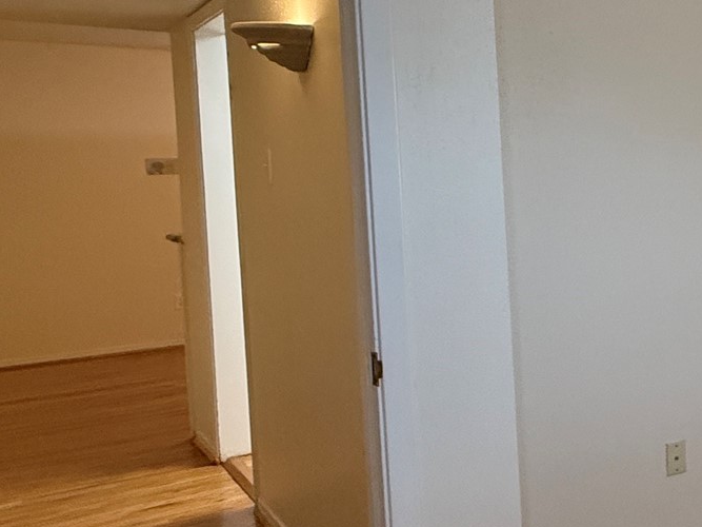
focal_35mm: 43
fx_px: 872
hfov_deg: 28.3
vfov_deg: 33.4
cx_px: 1059
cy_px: 202
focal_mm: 2.22
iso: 500
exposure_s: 1/120
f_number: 2.2
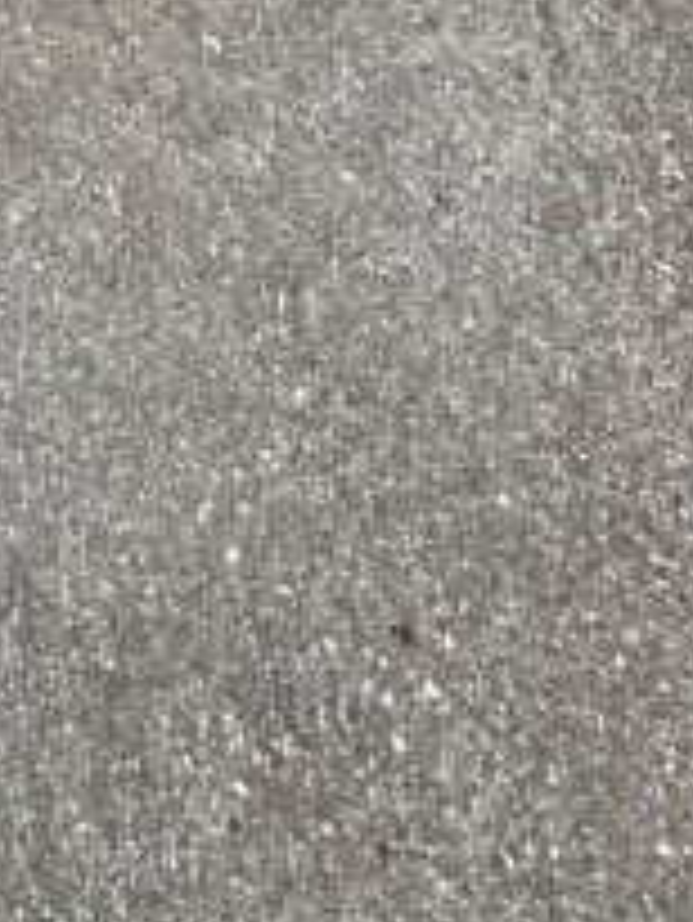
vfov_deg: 16.0
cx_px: -540
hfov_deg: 17.3
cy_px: -1192
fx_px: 1867
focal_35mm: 70
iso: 40
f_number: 2.2
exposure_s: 1/124
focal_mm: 2.22
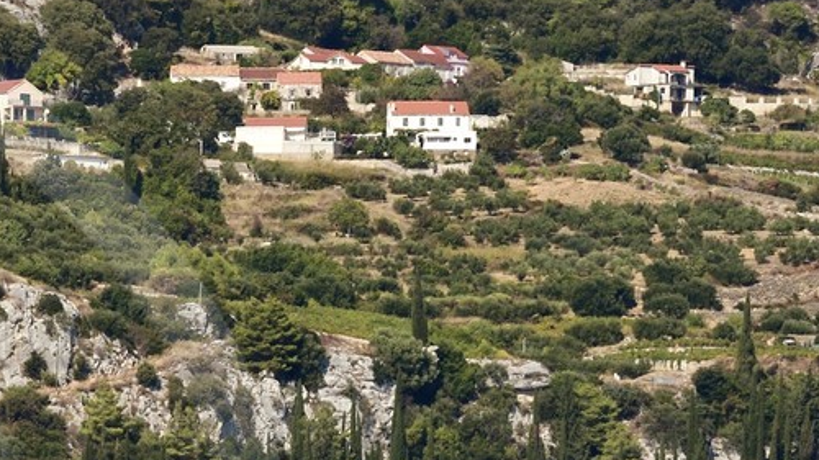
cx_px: -373
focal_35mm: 670
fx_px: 14547
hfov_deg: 3.2
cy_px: 642
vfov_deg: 1.8
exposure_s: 1/320
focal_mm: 200
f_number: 11
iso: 200
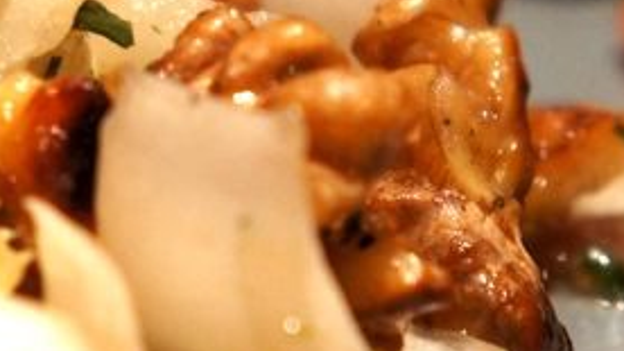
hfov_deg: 7.3
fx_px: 4859
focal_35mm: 294
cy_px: 149
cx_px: -25
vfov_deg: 4.1
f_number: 5.6
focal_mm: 55
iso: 1600
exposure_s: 1/100
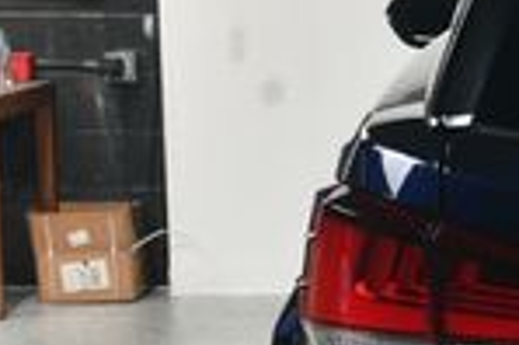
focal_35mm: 206
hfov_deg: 9.3
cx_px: 1052
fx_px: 2967
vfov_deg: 6.6
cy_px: 432
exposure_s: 1/160
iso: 100
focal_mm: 32
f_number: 11
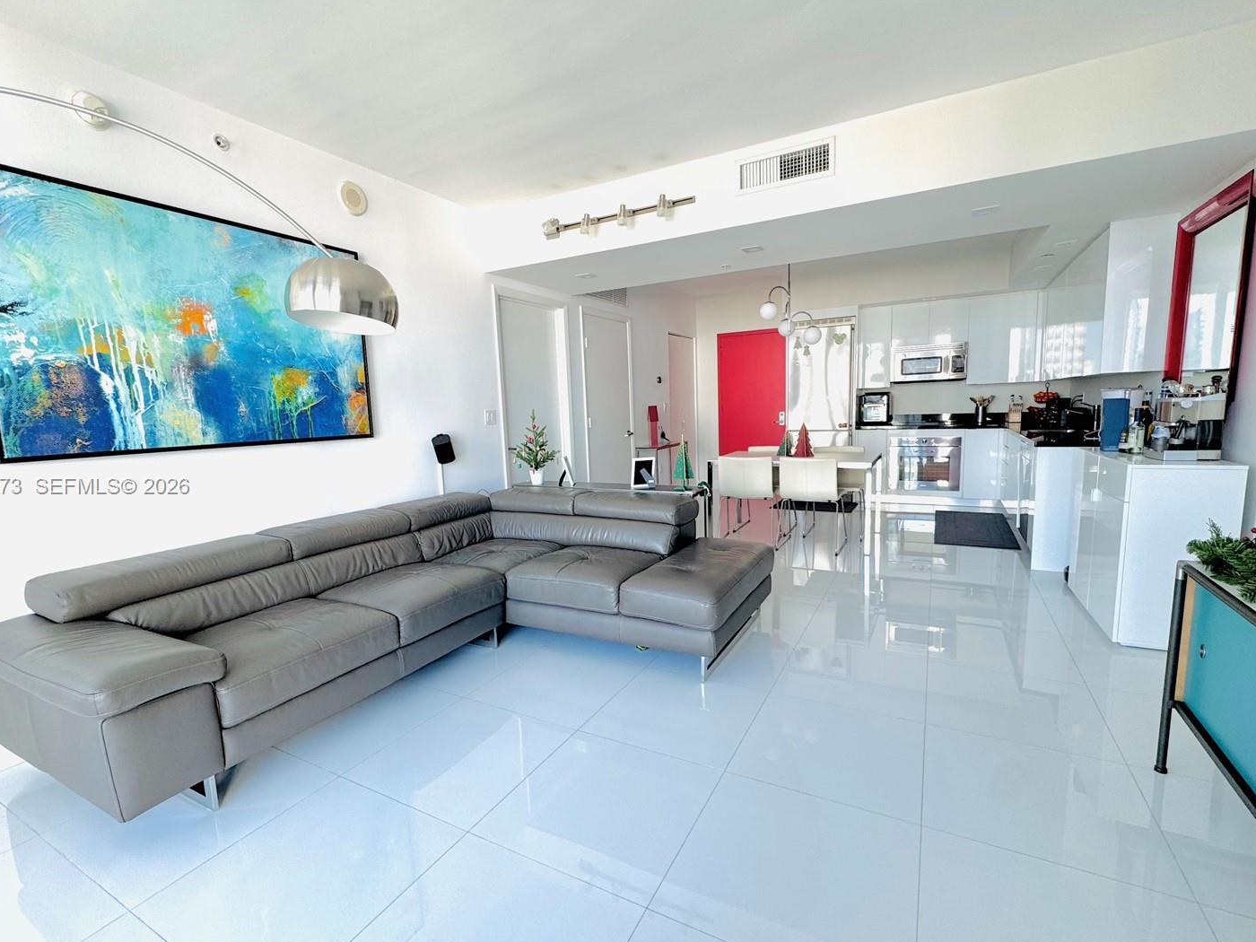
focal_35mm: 16
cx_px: 627
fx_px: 581
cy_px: 487
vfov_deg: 78.1
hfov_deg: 94.5
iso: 80
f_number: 2.2
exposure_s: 1/99
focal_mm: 2.22
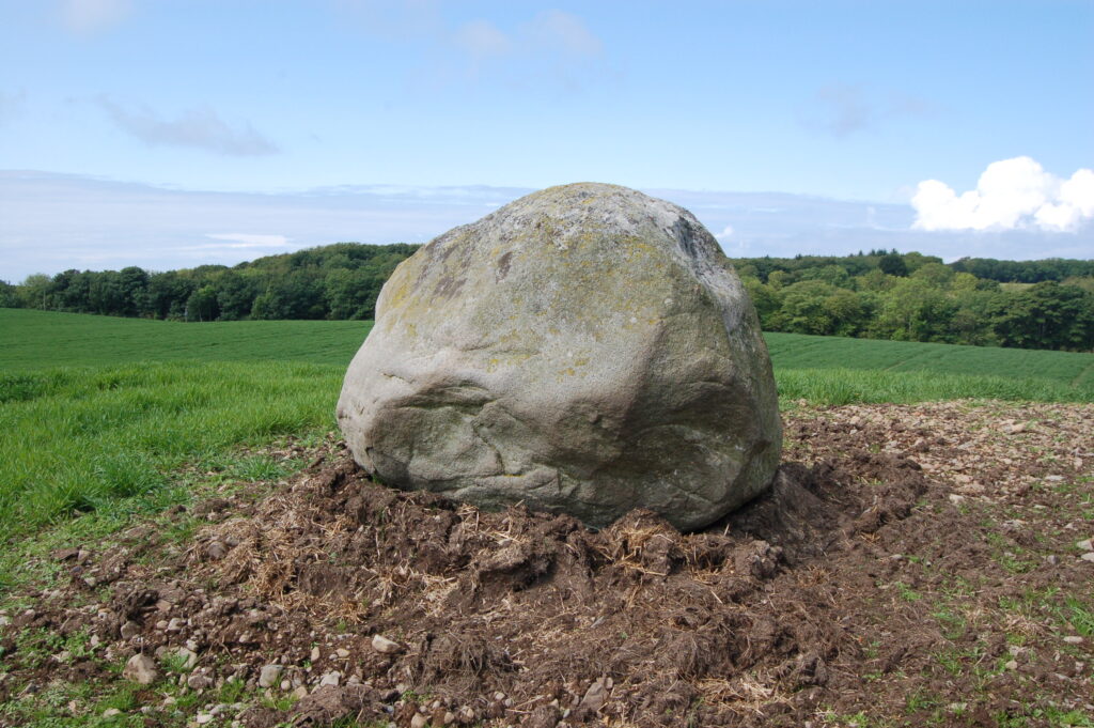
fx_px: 1002
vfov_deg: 39.9
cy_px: 364
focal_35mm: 33
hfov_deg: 57.3
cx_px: 547
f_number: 10
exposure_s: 1/400
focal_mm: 22
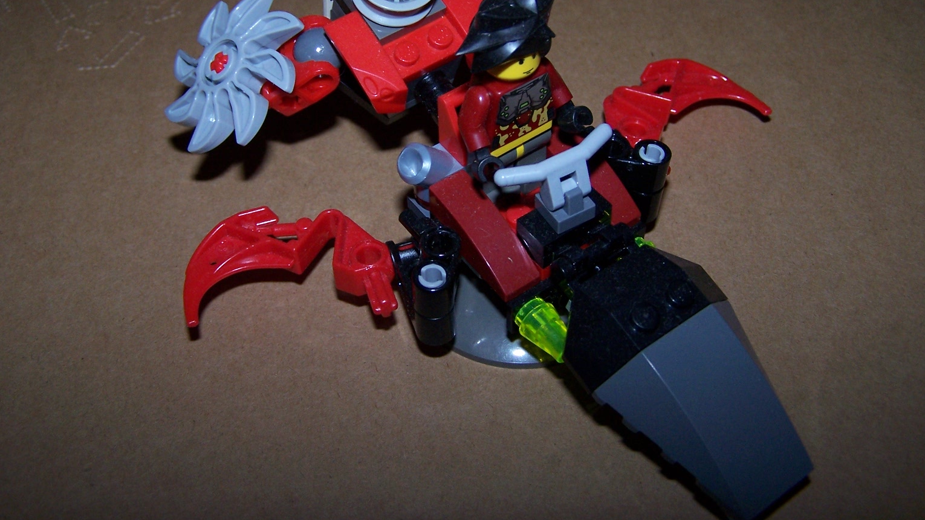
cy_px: 182
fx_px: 1030
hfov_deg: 48.4
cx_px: 459
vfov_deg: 28.2
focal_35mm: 42
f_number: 2.8
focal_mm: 6.3
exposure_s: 1/60
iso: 140
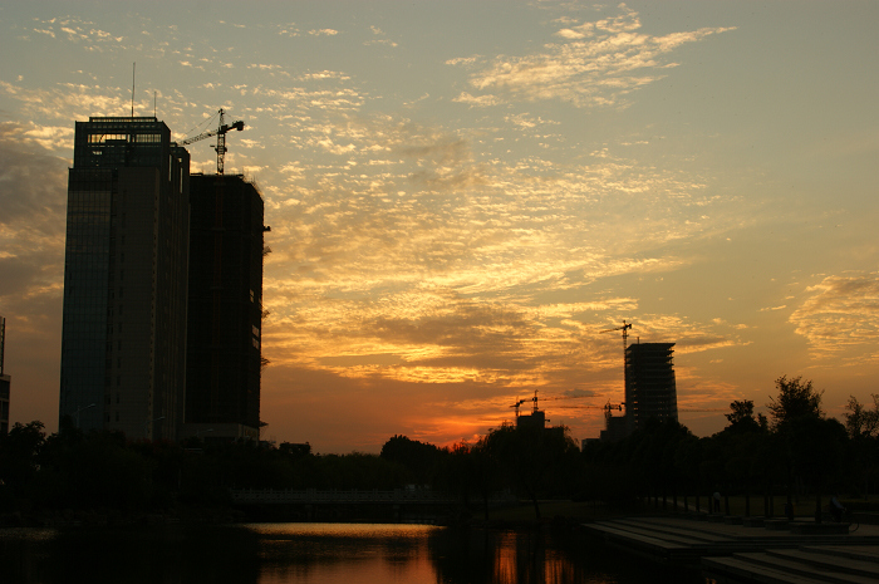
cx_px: 440
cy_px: 292
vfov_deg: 25.7
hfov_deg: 37.9
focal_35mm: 52
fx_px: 1280
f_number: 8
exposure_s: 1/100
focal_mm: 35
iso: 100
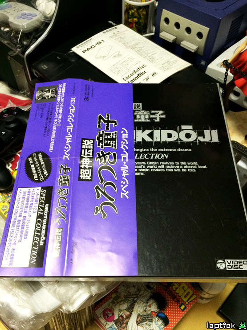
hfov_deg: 46.8
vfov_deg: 60.0
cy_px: 165
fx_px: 285
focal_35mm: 30
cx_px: 124
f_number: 2.2
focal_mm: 4.12
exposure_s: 1/30
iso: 200
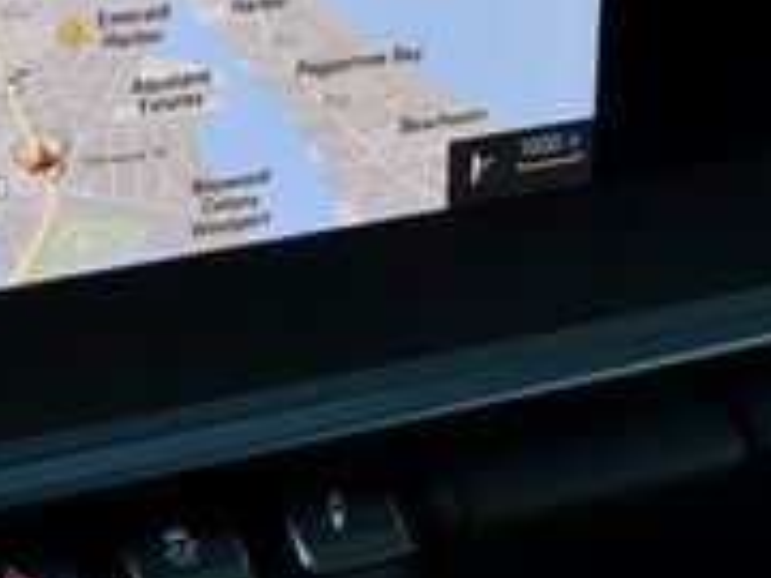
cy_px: 291
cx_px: 43
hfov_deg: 15.8
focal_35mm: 123
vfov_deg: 12.0
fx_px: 2740
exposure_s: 1/250
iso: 360
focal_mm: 18
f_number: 5.6
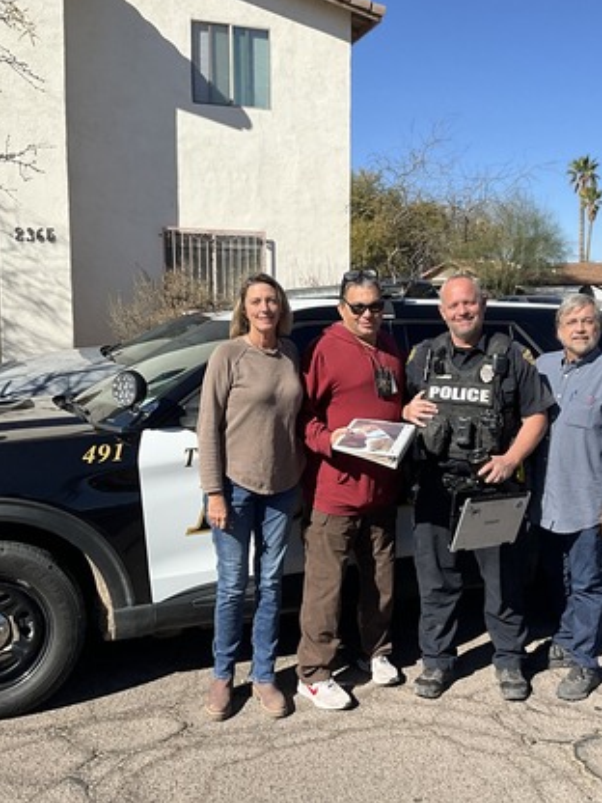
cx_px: 374
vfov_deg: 47.9
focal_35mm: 39
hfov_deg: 36.6
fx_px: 904
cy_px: 400
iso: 25
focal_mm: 3
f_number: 1.8
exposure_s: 1/2058
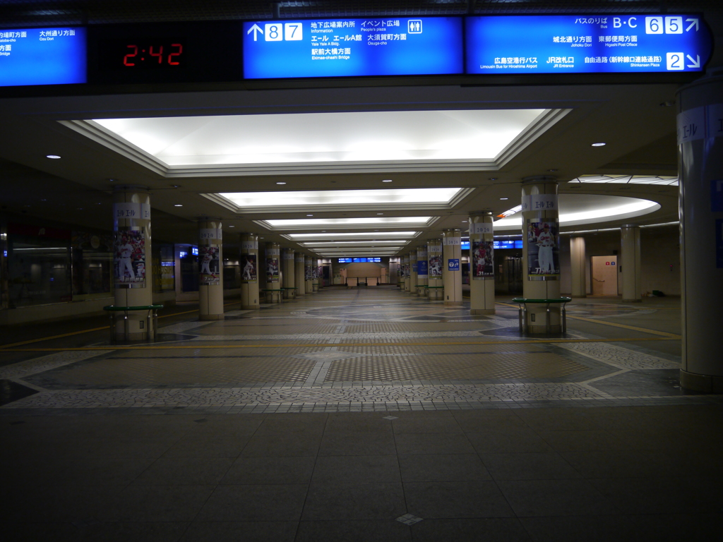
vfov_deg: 49.7
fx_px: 585
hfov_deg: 63.4
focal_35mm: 28
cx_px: 362
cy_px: 271
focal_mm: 14
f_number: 3.5
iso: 400
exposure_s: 1/60
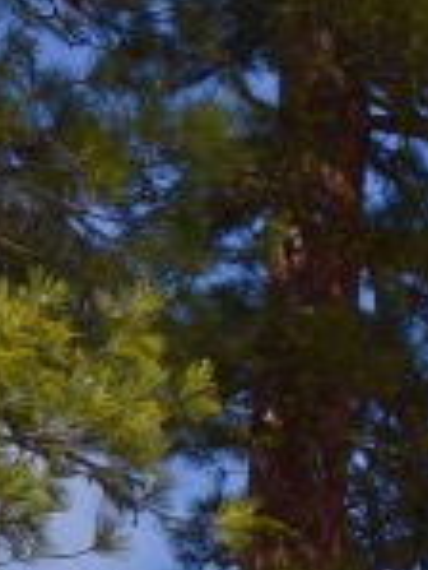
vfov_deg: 6.9
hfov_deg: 5.4
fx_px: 4461
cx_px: 621
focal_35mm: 271
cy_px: 1427
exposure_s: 1/500
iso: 220
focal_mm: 35
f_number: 11
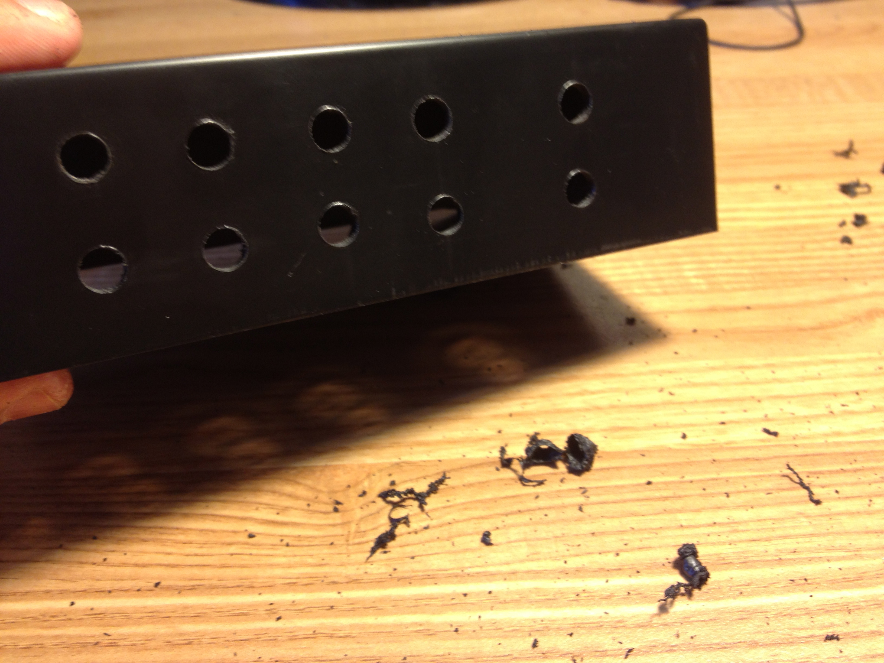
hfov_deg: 52.6
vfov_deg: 40.7
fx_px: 894
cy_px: 332
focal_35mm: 35
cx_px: 442
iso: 64
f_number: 2.4
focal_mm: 4.28
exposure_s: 1/20
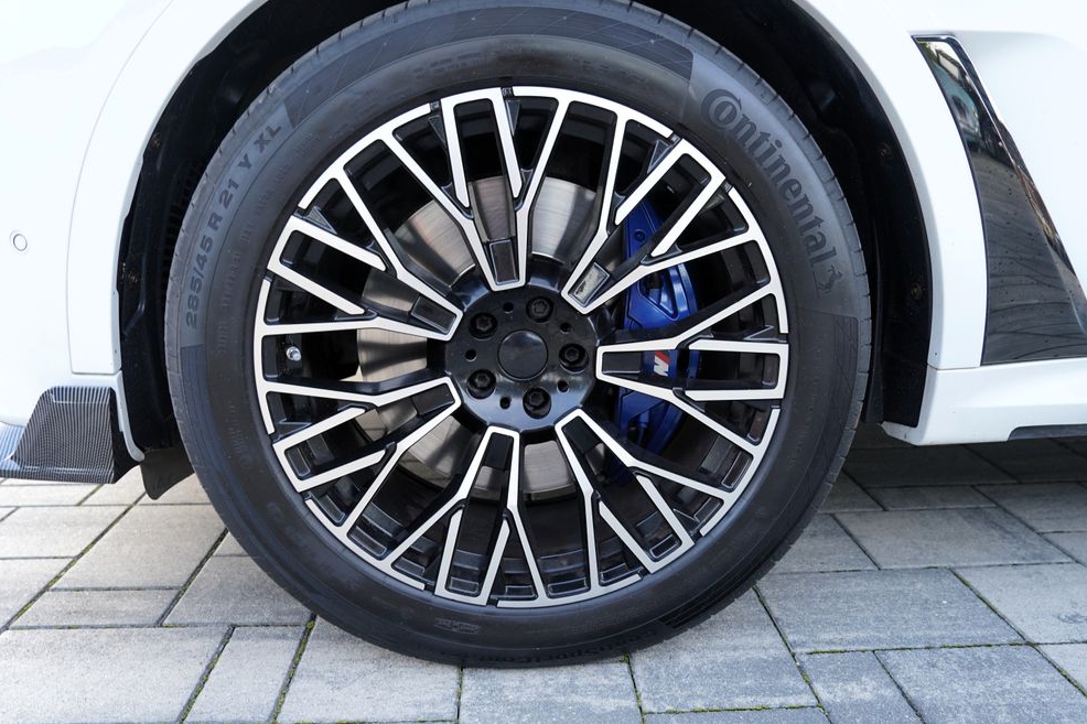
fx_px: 815
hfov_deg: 67.4
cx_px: 531
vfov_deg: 47.9
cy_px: 349
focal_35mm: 27
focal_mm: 26
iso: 500
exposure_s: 1/60
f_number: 4
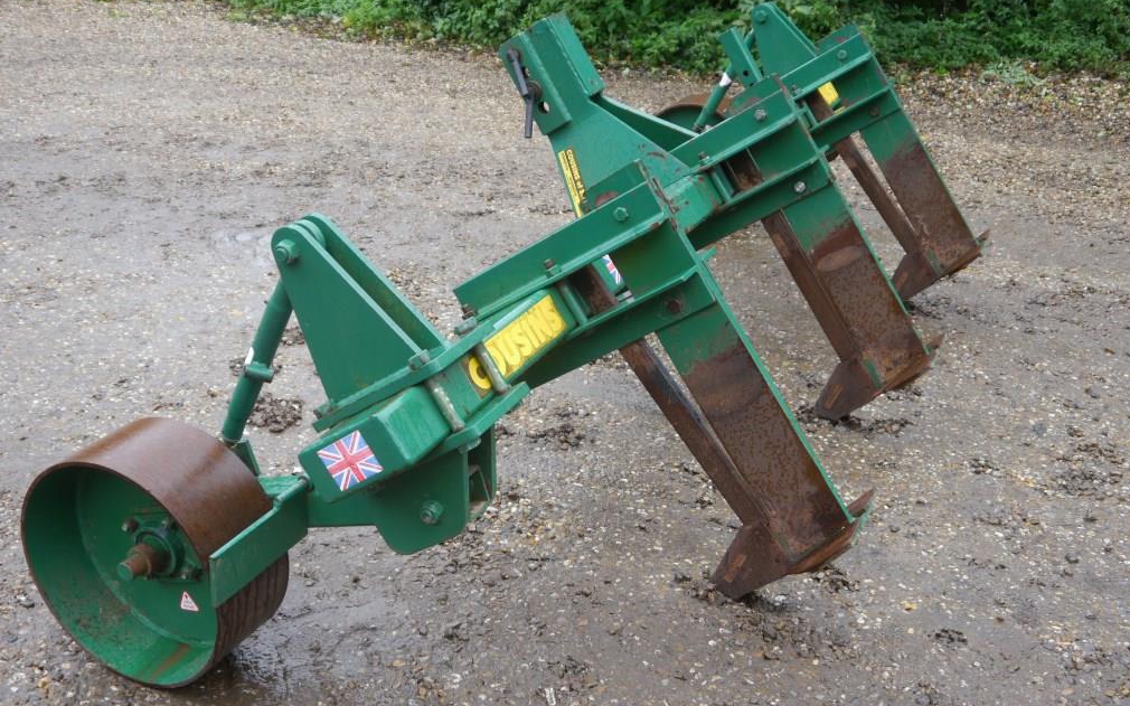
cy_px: 384
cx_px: 564
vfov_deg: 29.8
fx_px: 1324
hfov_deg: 46.2
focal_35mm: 43
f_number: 4.2
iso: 200
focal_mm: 20
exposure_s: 1/60
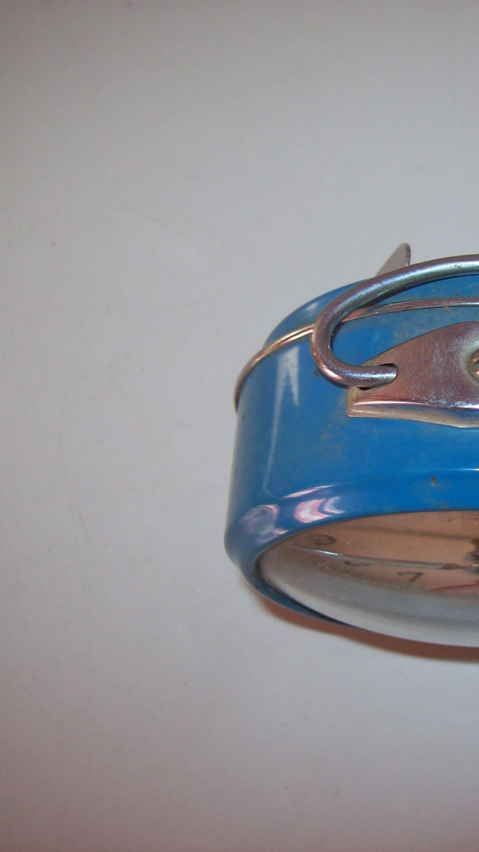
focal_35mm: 53
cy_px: 421
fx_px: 1197
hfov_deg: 21.9
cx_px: 473
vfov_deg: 39.2
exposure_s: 1/64
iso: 80
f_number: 2.7
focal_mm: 6
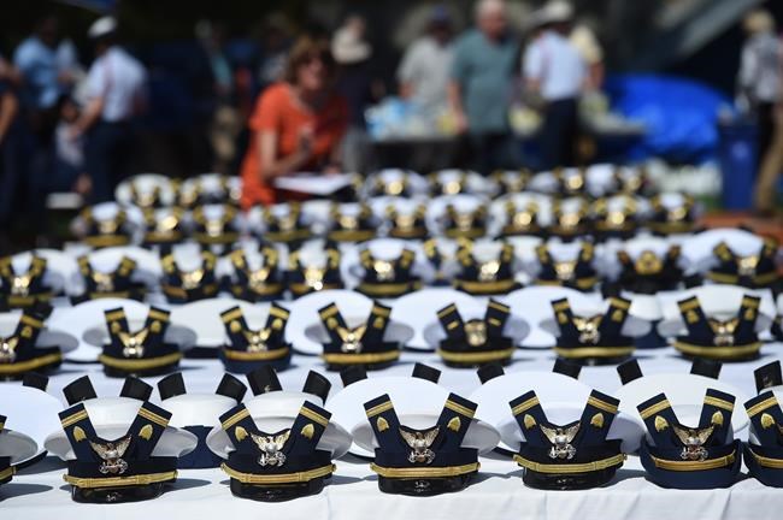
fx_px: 3802
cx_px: 392
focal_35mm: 175
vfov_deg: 7.8
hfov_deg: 11.8
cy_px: 260
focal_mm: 175
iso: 200
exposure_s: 1/4000
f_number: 5.6
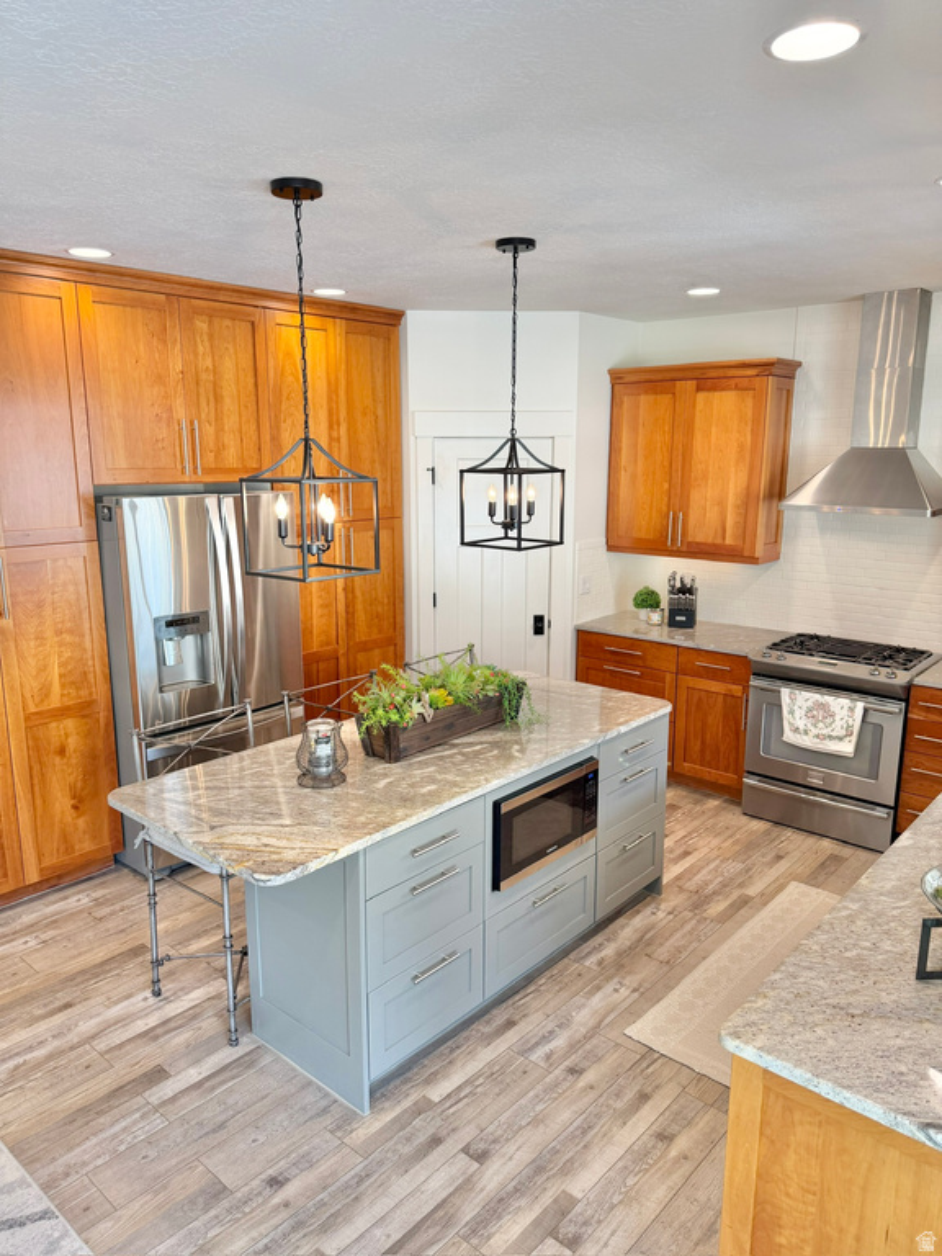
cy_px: 628
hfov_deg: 56.8
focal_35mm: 24
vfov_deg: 71.6
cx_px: 471
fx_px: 871
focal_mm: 6.76
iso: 100
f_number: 1.78
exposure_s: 1/121
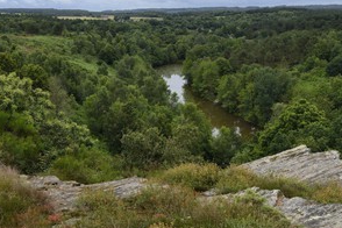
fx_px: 380
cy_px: 90
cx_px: 121
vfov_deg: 33.3
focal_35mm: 40
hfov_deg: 47.8
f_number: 16
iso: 400
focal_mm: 28
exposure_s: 1/160
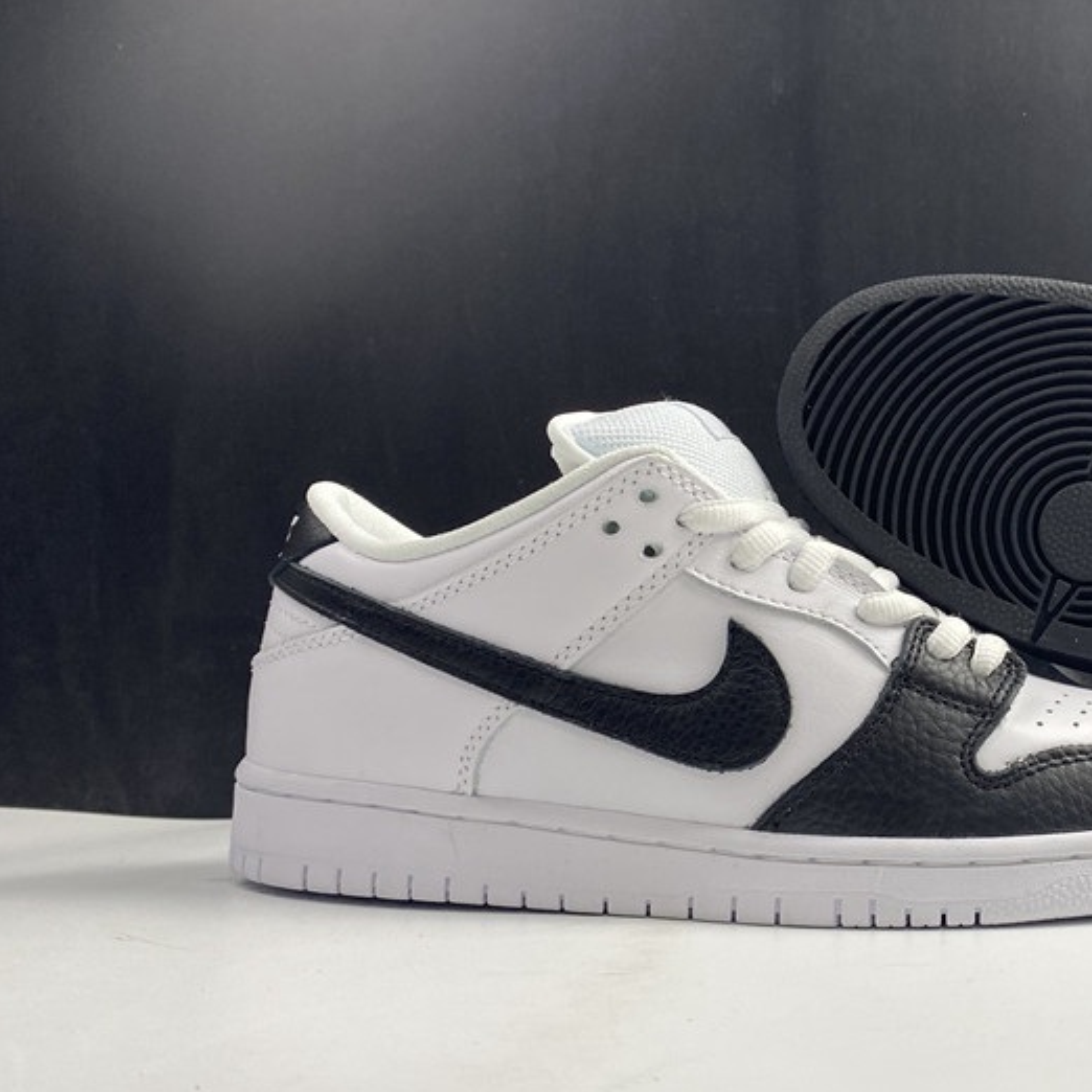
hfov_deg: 35.9
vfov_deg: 38.3
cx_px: 992
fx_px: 1570
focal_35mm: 44
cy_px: 579
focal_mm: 4.25
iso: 80
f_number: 1.8
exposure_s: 1/121
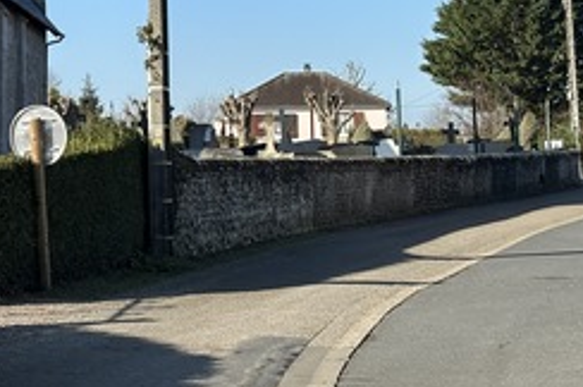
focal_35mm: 123
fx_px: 1989
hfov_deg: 16.0
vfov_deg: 11.0
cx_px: -115
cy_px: -17
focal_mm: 6.86
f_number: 1.78
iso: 64
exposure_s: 1/3367
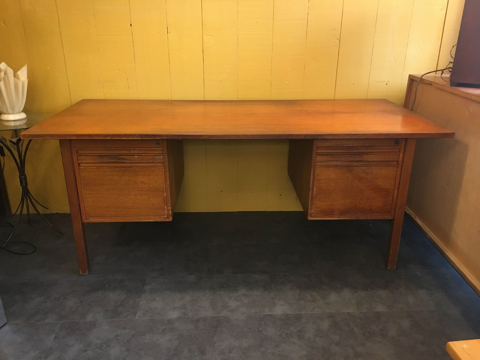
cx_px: 240
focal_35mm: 29
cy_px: 180
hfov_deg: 61.7
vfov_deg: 48.2
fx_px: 402
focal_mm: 4.15
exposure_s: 1/33
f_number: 2.2
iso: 200
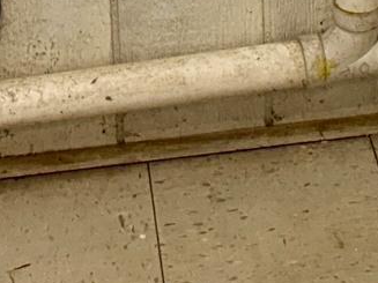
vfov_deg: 8.0
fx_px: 1779
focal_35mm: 163
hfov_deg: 12.1
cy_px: -533
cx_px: 275
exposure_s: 1/120
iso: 64
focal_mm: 5.7
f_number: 1.5
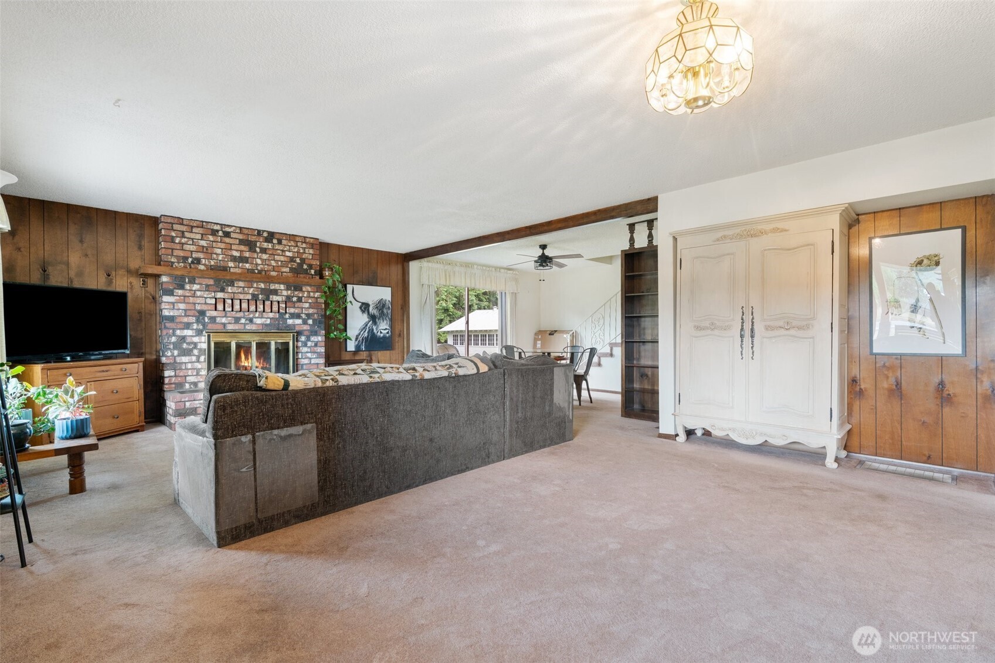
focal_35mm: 16
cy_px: 332
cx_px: 498
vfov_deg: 73.7
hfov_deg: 96.7
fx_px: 442
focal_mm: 16
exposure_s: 1.3
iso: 320
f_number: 8
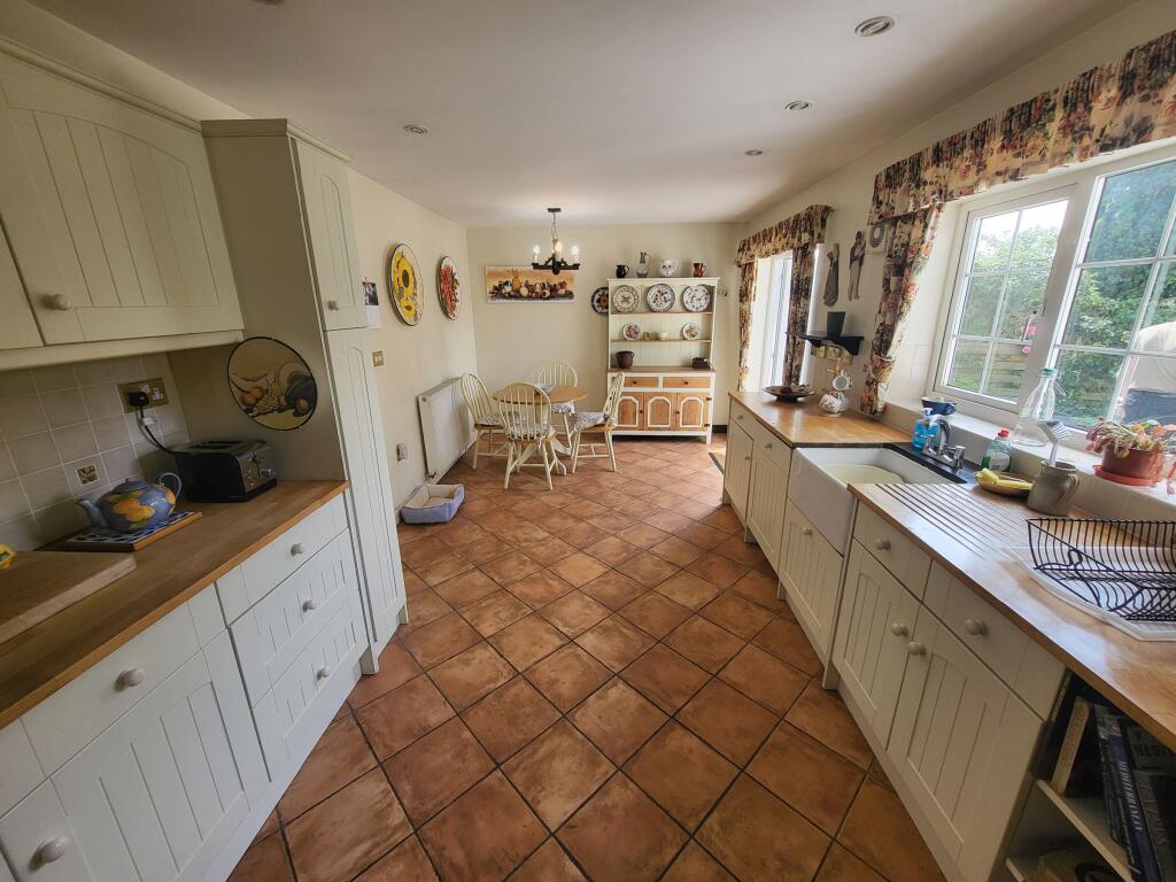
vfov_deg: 89.9
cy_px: 441
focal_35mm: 13
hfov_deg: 106.2
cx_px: 588
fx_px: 442
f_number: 2.2
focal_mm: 1.74
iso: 64
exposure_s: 1/100
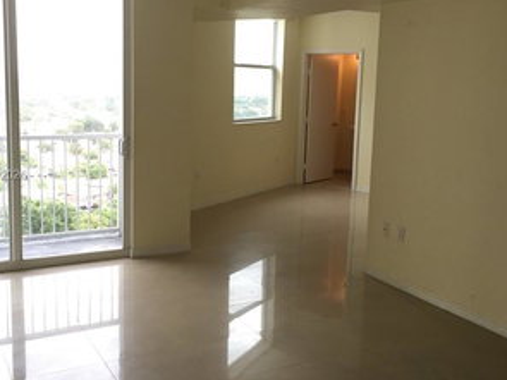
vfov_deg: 34.3
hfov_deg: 44.8
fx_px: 615
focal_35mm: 42
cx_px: 241
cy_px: 175
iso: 50
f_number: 2.2
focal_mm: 4.15
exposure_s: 1/120
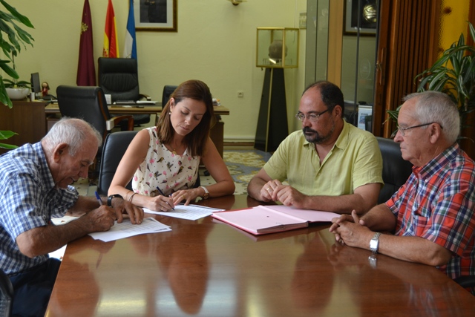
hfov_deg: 41.1
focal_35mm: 48
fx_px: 633
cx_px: 238
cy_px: 158
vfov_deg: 28.1
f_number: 4.5
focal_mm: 32
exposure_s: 1/60
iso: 500
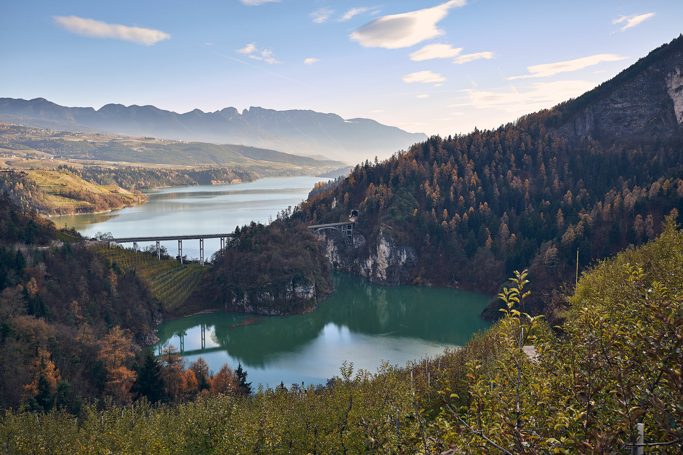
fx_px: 683
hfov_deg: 53.1
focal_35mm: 36
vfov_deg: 36.9
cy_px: 228
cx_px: 342
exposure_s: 1/200
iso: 200
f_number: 5.6
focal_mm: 24.9
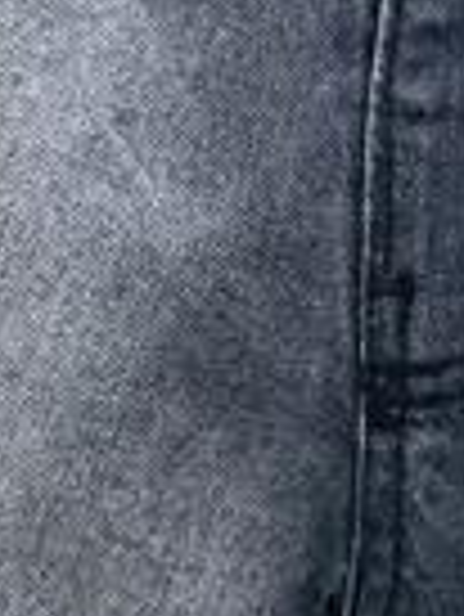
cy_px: 234
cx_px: 473
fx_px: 2498
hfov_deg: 10.5
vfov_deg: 14.1
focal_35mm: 140
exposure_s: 1/100
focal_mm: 6.86
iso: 125
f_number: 1.78
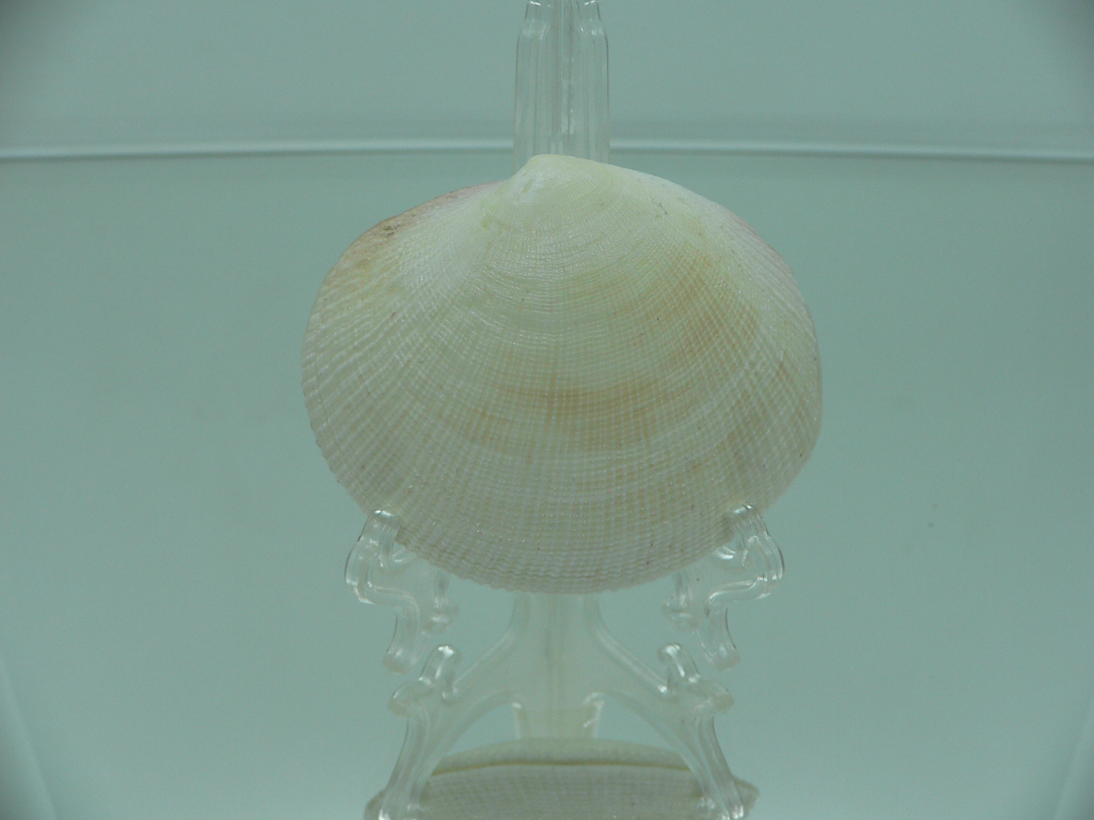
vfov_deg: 40.7
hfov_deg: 52.6
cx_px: 547
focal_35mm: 35
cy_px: 410
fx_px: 1106
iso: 80
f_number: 2.8
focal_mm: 4.6
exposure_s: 1/80
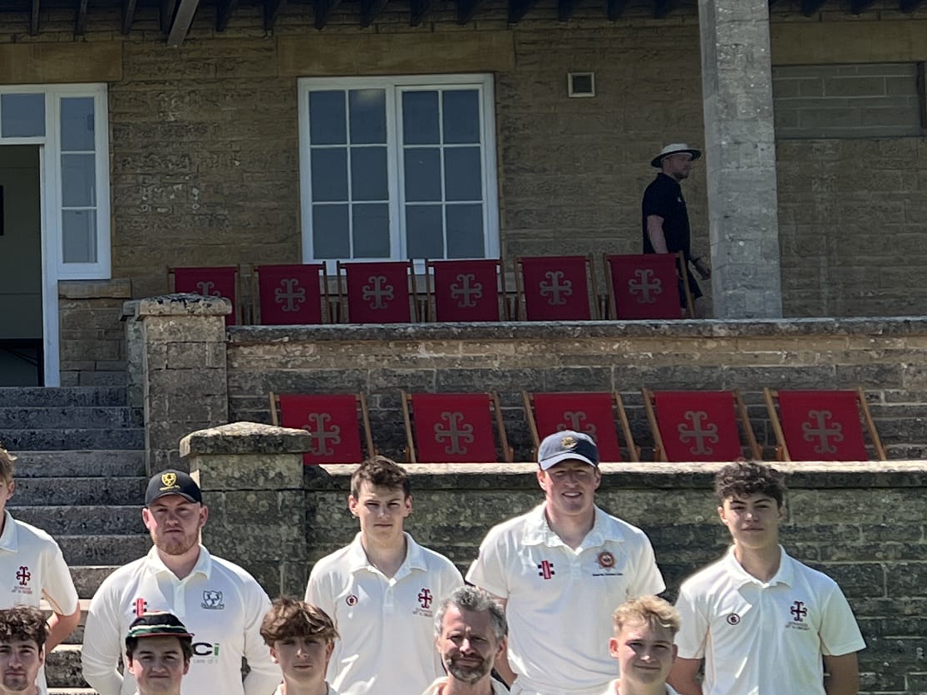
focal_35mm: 94
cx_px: -199
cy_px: 300
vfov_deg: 15.7
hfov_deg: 19.6
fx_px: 2517
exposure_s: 1/2571
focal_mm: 5.7
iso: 50
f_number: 1.5
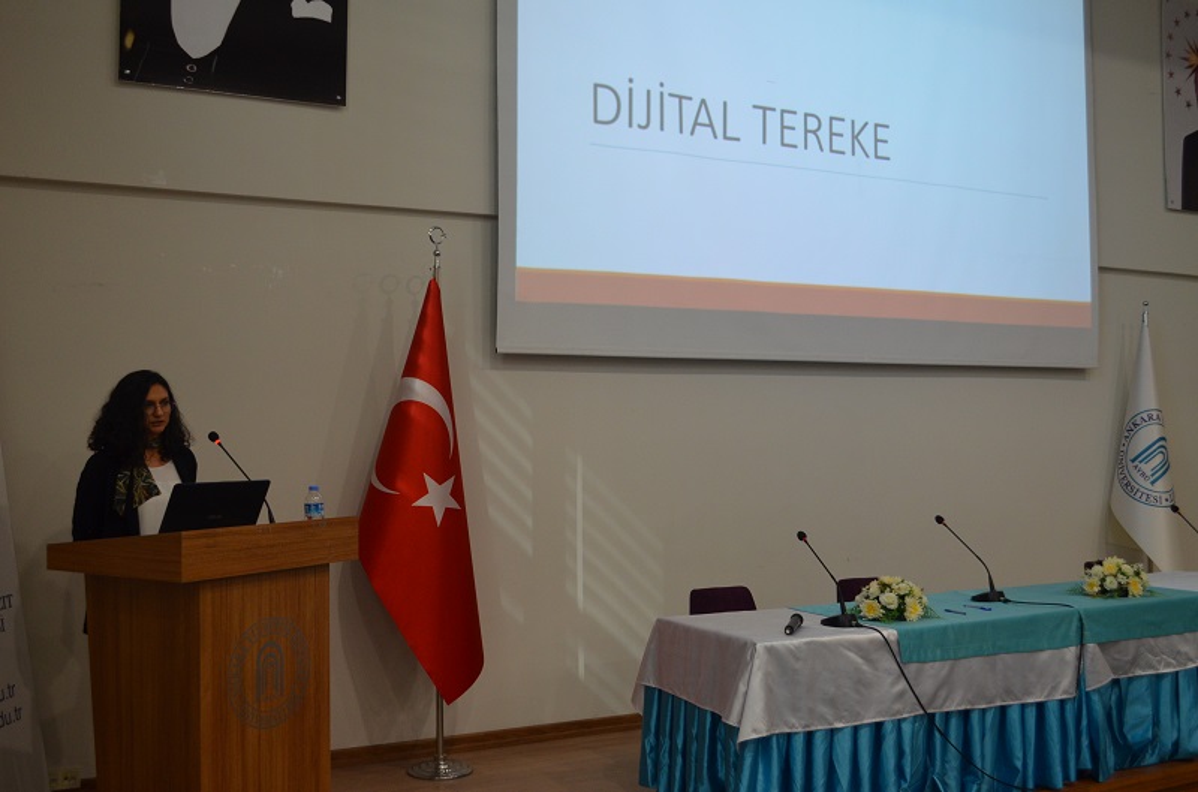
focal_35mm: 36
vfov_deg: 36.7
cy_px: 396
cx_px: 599
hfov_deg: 53.2
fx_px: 1195
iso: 800
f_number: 4
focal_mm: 24
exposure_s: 1/50
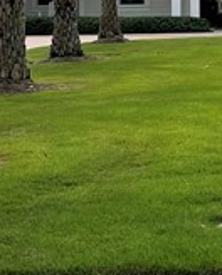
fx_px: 1293
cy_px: -131
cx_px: 232
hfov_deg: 9.7
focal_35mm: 158
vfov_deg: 11.7
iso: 32
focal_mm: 5.1
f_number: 1.6
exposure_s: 1/7937
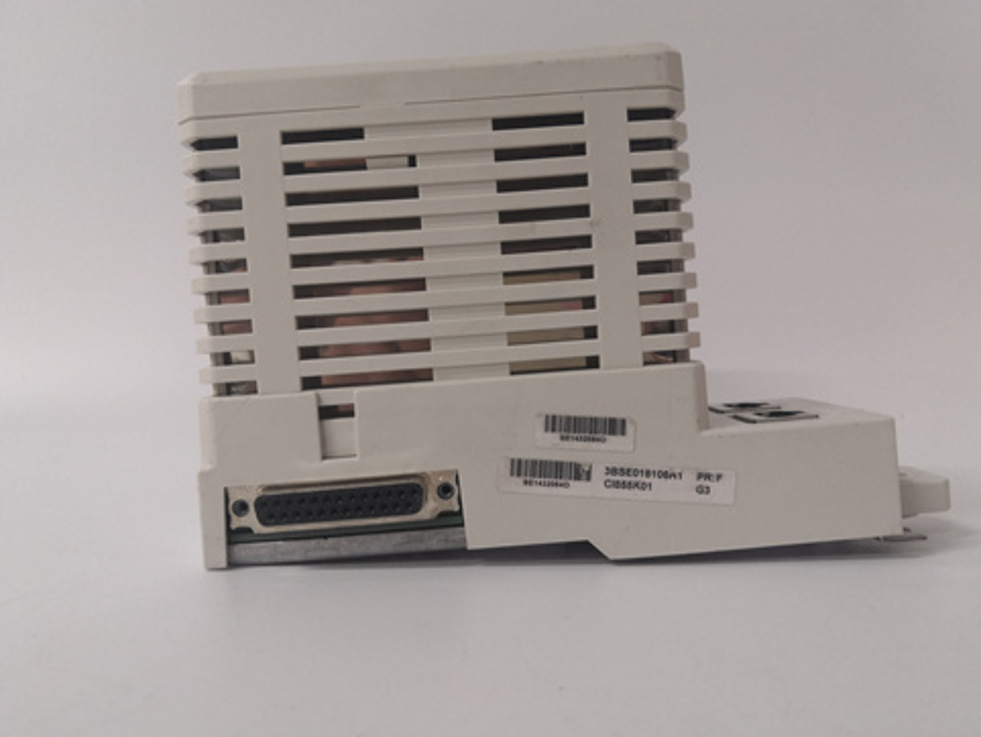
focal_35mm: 28
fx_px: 794
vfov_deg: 49.8
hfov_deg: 63.4
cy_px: 363
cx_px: 495
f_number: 1.8
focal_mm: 3.95
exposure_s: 1/50
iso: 250
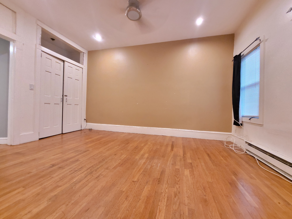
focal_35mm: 13
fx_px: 110
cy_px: 110
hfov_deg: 106.2
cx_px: 146
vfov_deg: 89.9
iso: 1000
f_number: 2.2
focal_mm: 1.74
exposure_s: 1/24
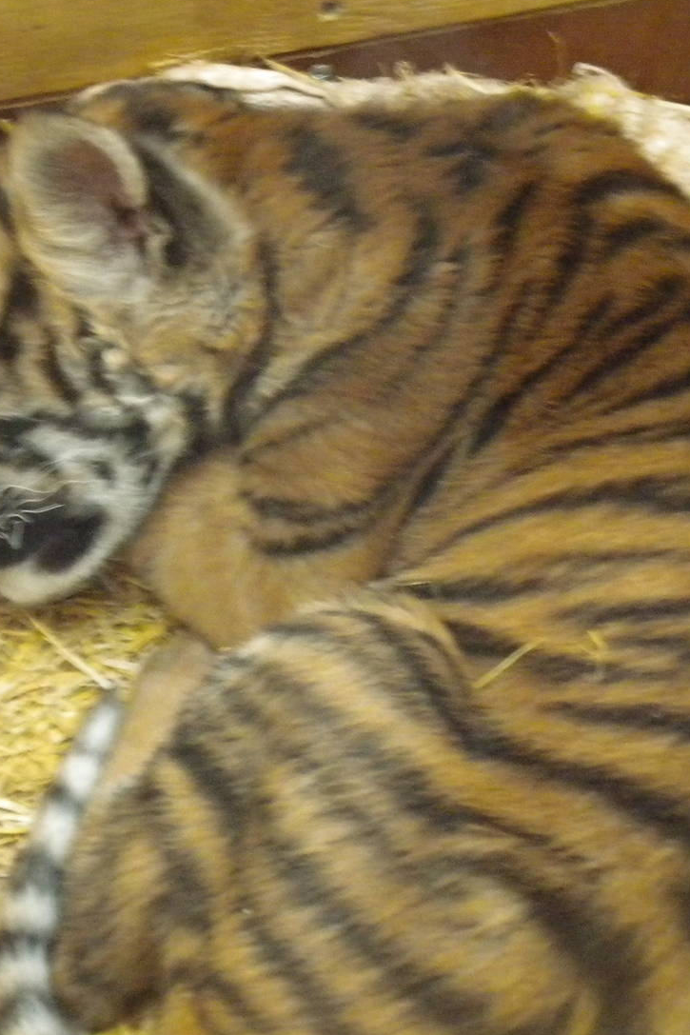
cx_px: 262
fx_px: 4225
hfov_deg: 9.3
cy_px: 473
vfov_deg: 14.0
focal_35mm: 147
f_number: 5.7
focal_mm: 17.3
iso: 800
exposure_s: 1/19.6
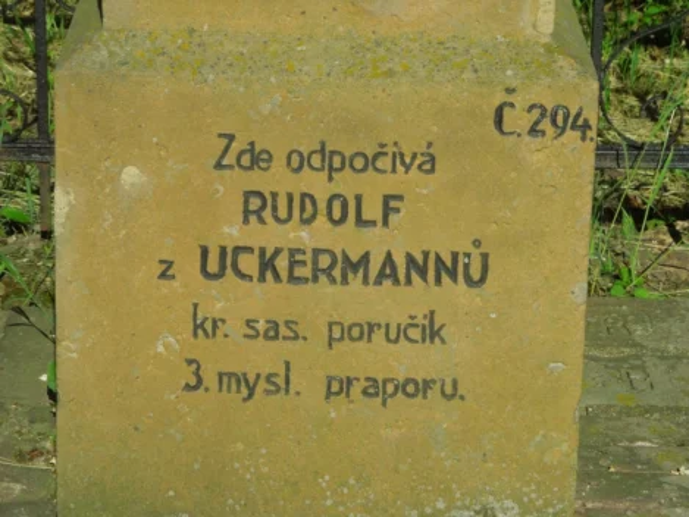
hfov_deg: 14.7
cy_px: 258
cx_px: 344
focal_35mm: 134
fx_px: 2668
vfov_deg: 11.1
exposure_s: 1/640
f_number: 9.8
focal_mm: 24.2
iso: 400
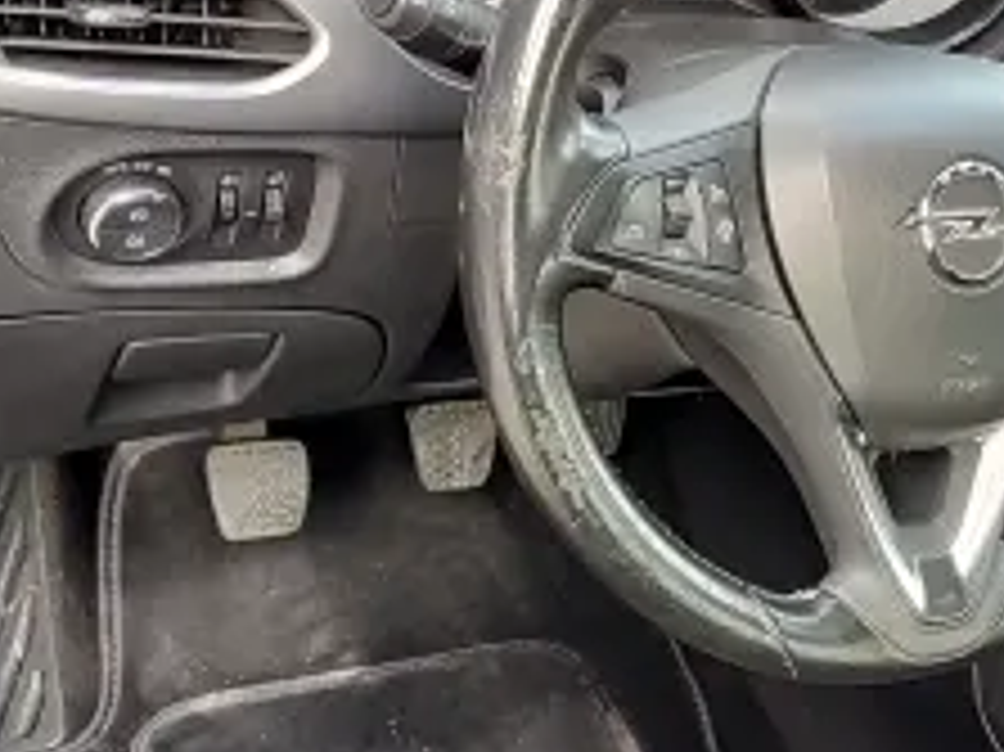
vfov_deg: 22.2
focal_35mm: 66
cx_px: 1054
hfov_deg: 27.4
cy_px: 437
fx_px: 1913
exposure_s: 1/100
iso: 113
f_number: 1.8
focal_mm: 5.56
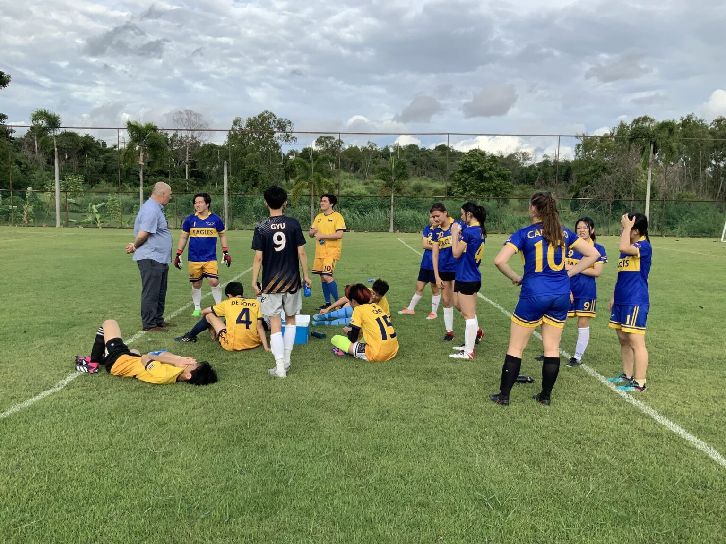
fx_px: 608
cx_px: 363
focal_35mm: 29
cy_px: 272
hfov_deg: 61.7
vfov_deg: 48.2
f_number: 1.8
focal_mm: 3
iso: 16
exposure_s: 1/944
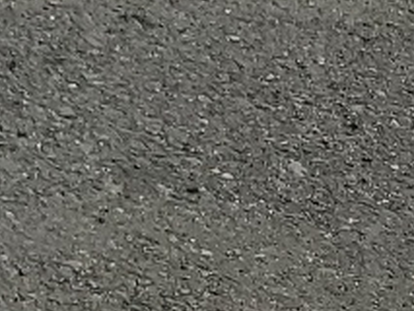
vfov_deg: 7.0
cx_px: -801
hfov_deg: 8.6
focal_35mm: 195
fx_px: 2333
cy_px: -535
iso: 50
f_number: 1.5
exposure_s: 1/5000
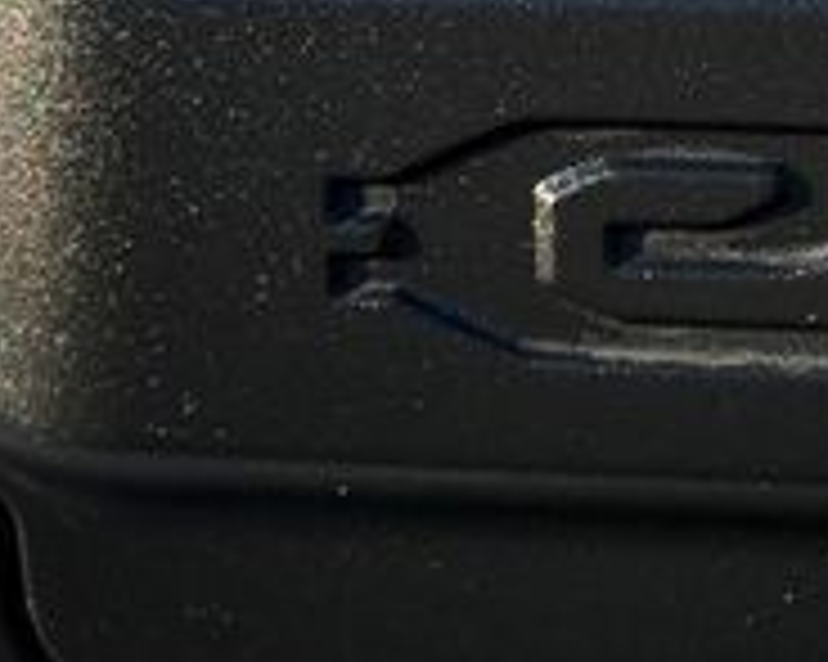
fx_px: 3992
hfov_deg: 11.6
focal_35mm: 163
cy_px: 63
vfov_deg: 9.4
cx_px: 963
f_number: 1.78
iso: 100
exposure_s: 1/2146
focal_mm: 6.76
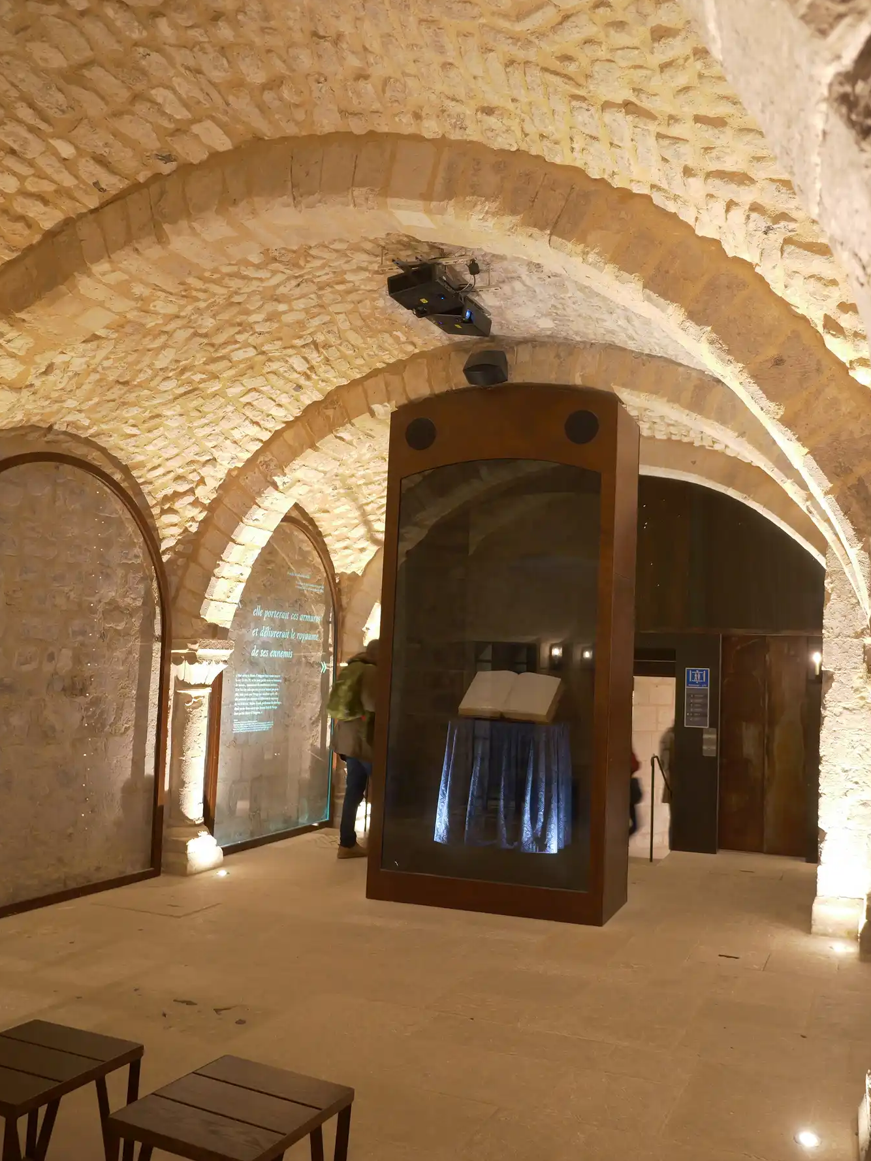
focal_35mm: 27
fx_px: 906
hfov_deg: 50.4
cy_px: 575
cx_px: 582
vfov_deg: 65.3
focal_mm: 10
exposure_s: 1/10
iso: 800
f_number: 1.8
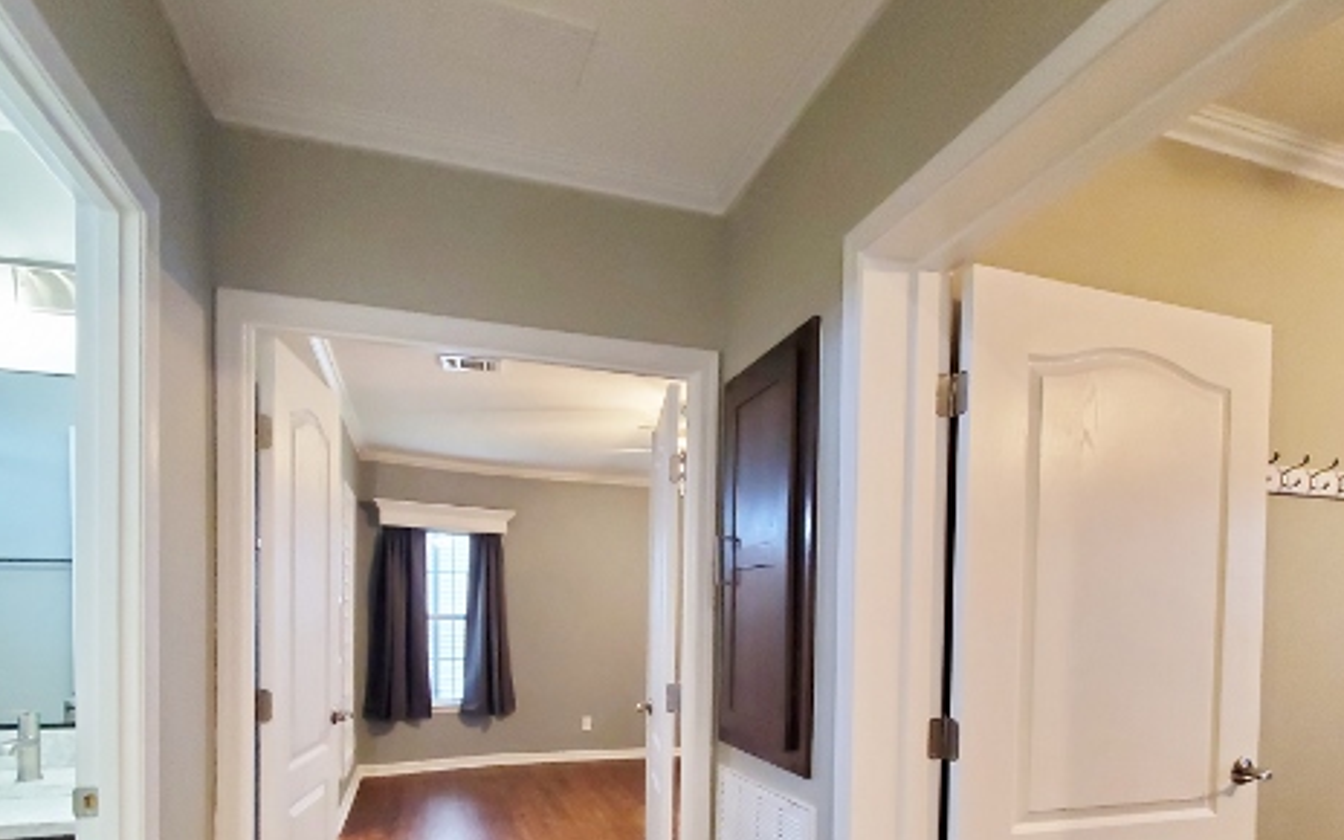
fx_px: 696
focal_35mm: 19
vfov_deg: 58.5
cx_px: 658
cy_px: 643
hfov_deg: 88.0
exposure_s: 1/30
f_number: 2.2
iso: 640
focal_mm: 1.8
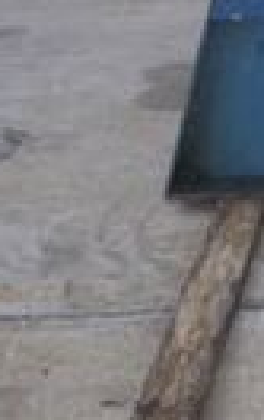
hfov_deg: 9.7
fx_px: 1490
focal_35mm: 130
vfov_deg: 14.9
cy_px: -215
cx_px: 429
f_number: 4.5
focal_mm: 6.3
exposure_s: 1/250
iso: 160
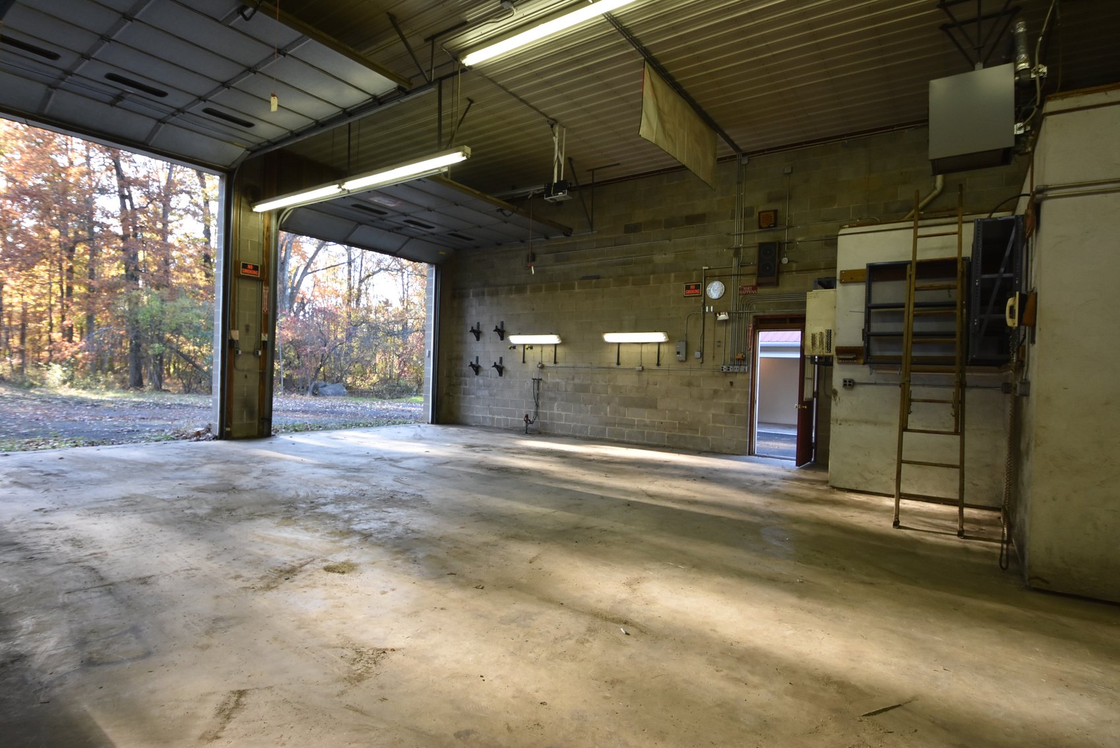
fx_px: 560
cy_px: 374
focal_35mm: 18
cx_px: 560
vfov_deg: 67.5
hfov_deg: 90.0
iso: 800
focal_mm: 12
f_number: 5.6
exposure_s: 1/125
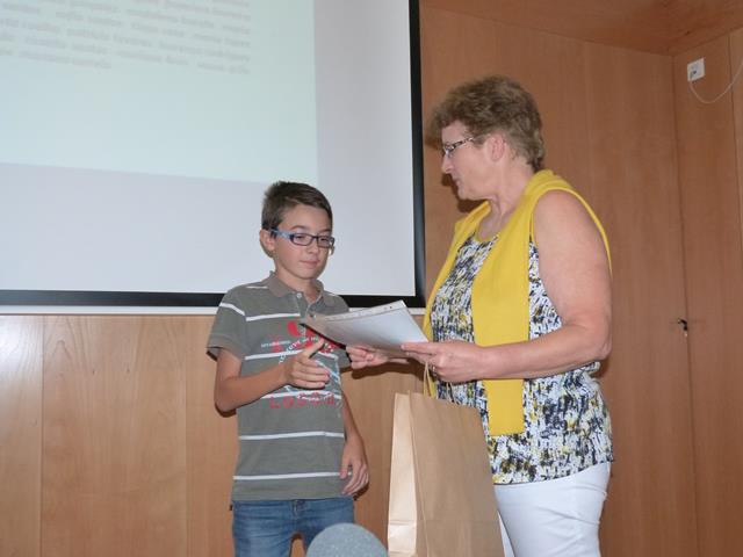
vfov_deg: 40.7
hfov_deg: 52.6
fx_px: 751
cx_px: 372
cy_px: 278
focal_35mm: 35
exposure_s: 1/125
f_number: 3
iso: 400
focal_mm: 6.2
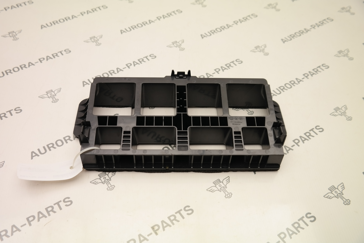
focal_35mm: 38
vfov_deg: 35.1
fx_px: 384
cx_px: 182
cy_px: 122
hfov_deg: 50.7
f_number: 4
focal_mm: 25
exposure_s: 1/100
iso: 200
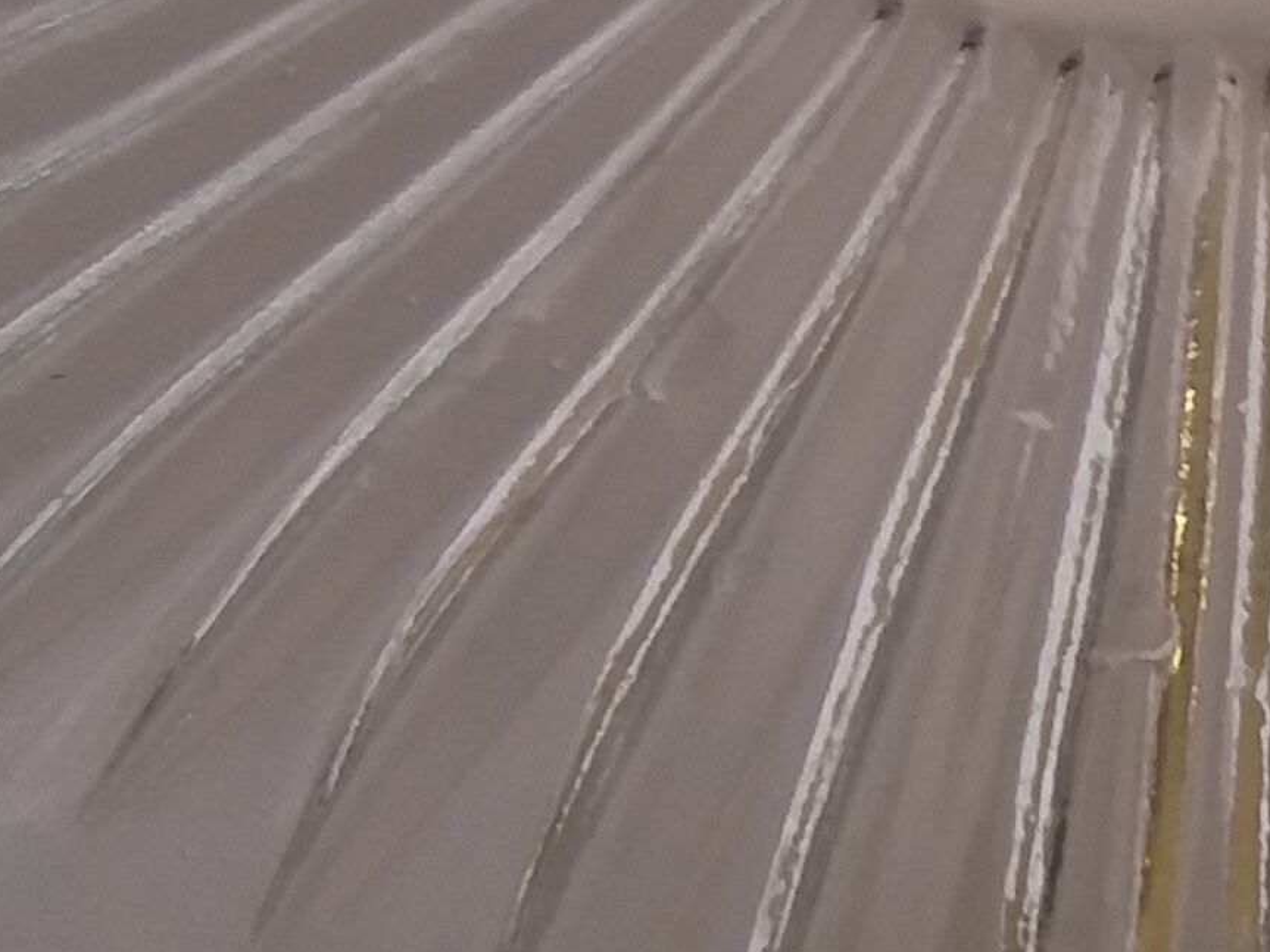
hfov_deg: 14.6
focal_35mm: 134
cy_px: -85
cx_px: 1027
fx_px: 4916
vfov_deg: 10.9
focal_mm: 3.7
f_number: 1.9
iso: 80
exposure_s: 1/33
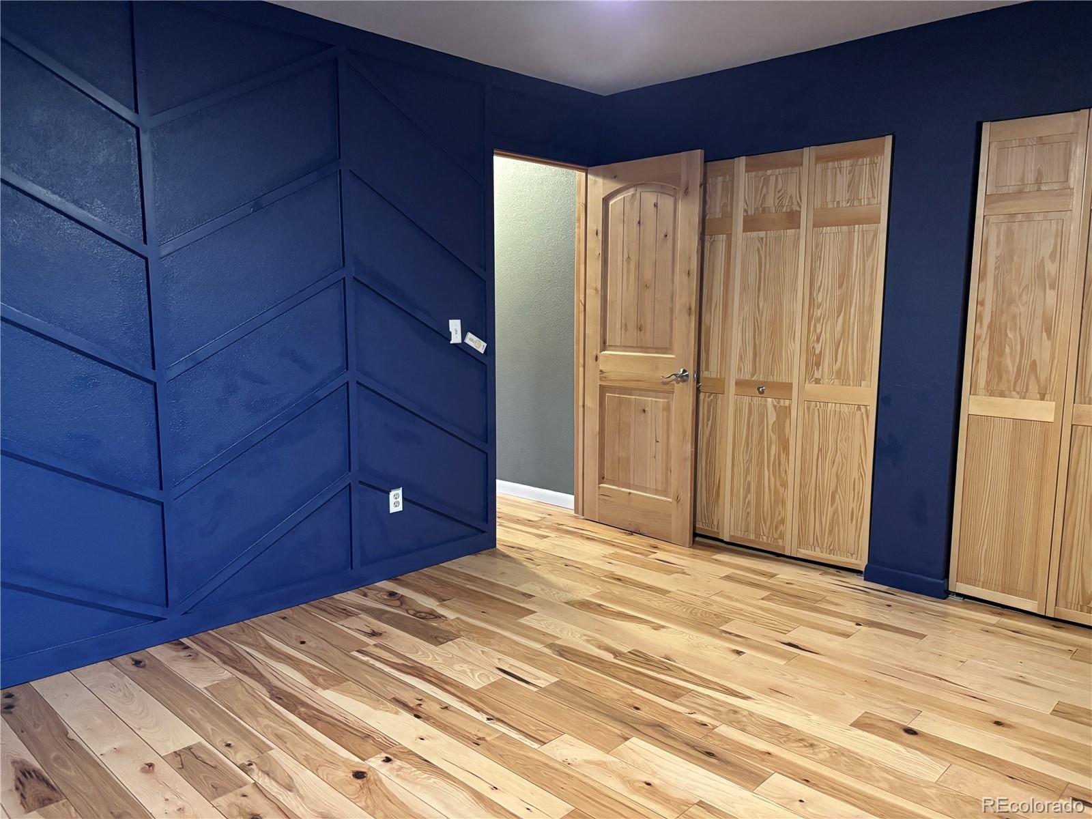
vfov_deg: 53.1
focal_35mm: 26
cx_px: 546
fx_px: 820
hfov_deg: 67.3
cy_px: 410
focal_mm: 5.96
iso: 640
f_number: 1.6
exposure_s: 1/40
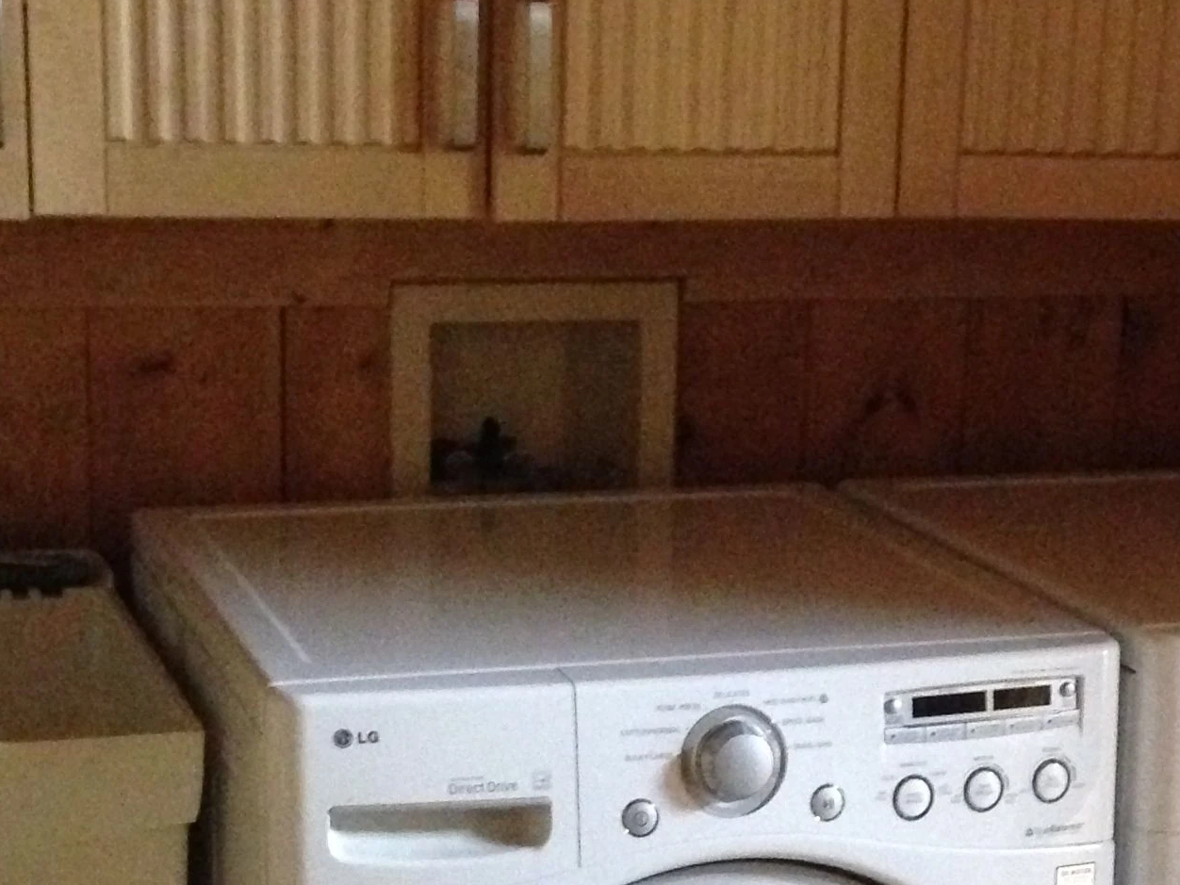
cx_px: 744
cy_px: 681
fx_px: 2932
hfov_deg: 22.7
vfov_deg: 17.1
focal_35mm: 86
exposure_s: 1/15
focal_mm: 4.12
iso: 800
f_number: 2.4
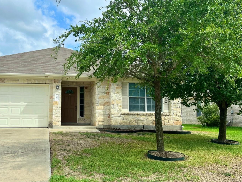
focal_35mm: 37
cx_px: 97
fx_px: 259
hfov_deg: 49.8
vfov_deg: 38.7
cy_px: 86
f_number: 1.5
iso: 50
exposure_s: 1/4831
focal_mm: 5.7
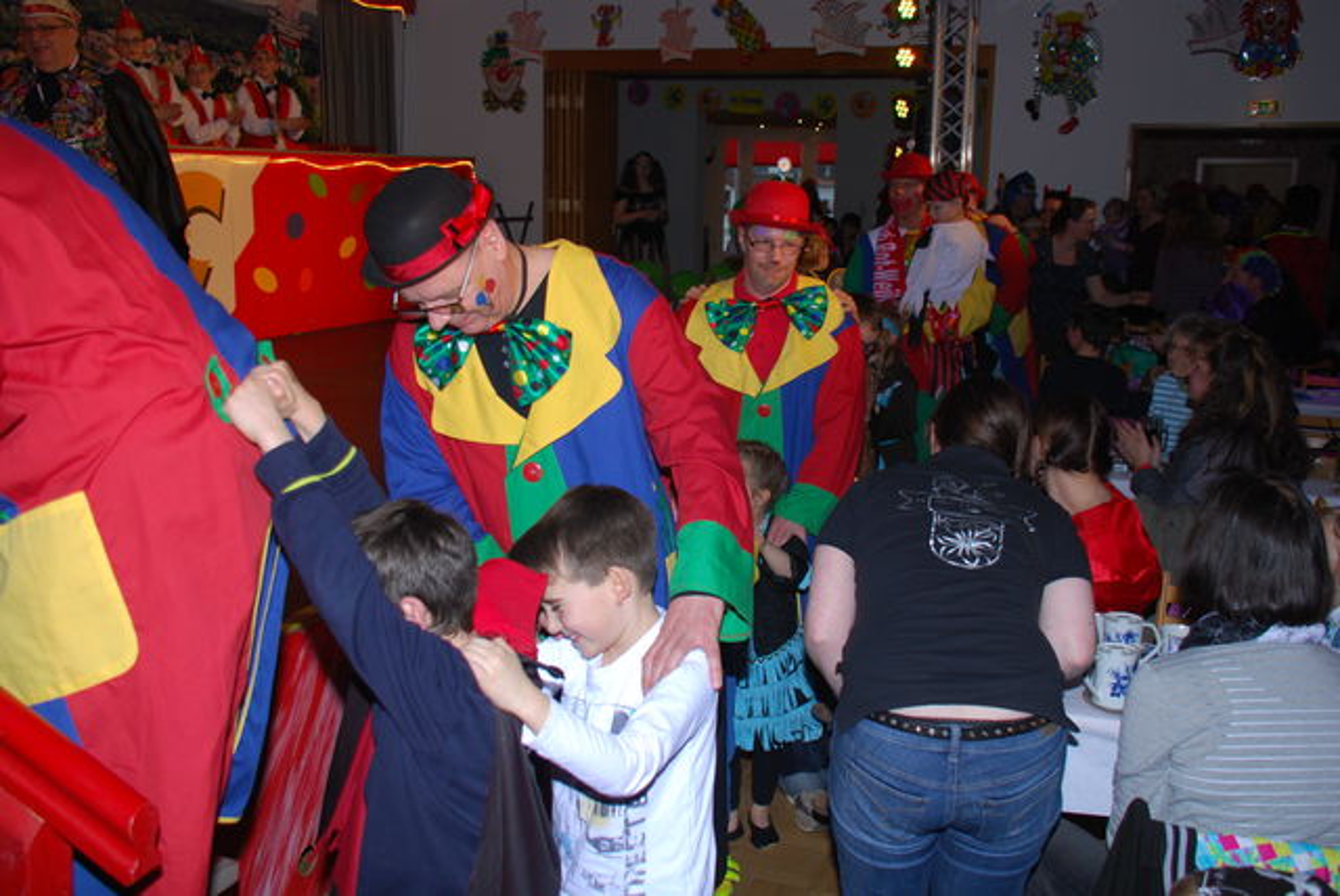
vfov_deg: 35.6
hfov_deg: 51.2
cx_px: 670
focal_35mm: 38
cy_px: 448
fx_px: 1397
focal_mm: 25
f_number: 4
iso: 200
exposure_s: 1/60
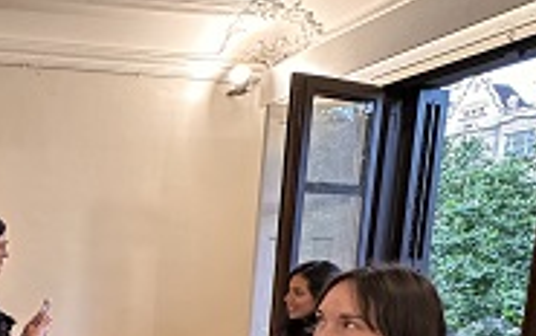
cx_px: -35
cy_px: 337
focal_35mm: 40
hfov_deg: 40.9
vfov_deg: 29.8
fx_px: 585
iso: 250
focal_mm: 2.22
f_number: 2.2
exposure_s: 1/50
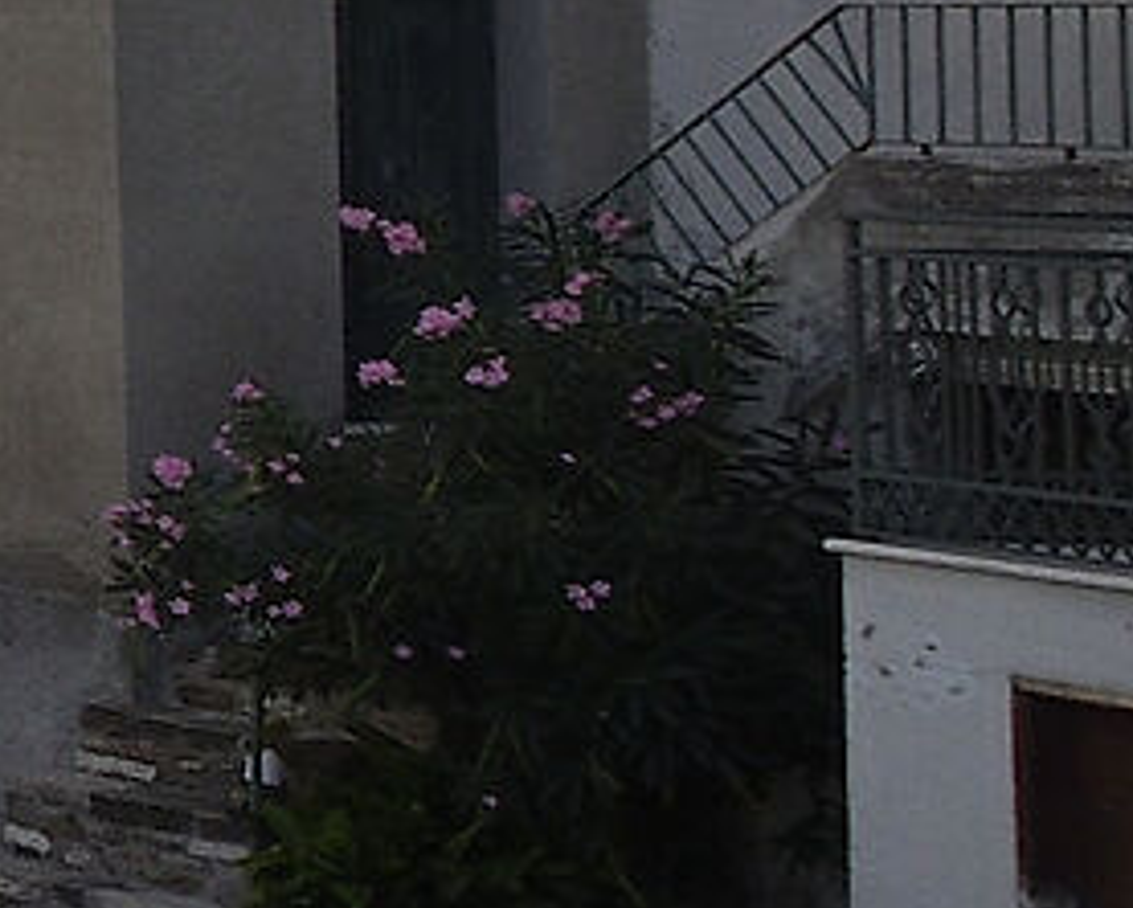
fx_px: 4094
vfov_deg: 12.1
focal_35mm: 122
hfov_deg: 8.1
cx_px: -3444
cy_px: -434
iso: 100
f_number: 9
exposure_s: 1/320
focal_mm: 10
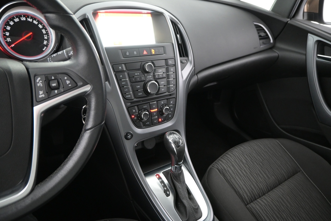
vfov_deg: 53.1
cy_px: 110
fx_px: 221
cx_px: 166
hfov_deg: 73.7
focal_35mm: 24
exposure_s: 1/30
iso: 2500
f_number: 3.5
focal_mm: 16
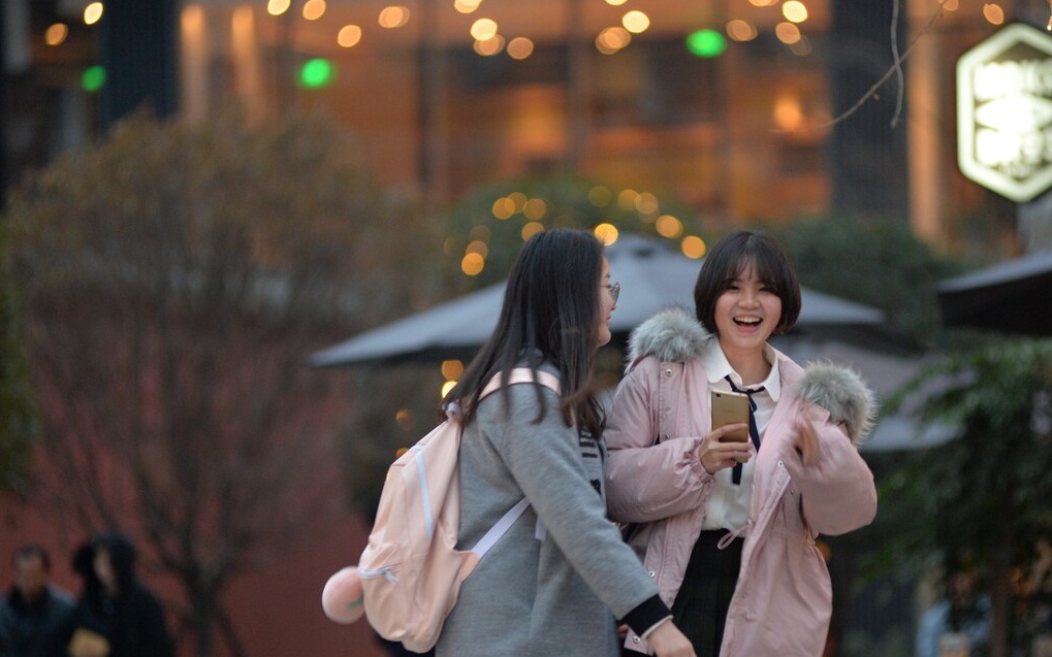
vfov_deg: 5.5
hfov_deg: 8.7
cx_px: 591
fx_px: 6881
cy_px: 372
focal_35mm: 240
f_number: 3.2
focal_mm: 200
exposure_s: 1/60
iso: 2000
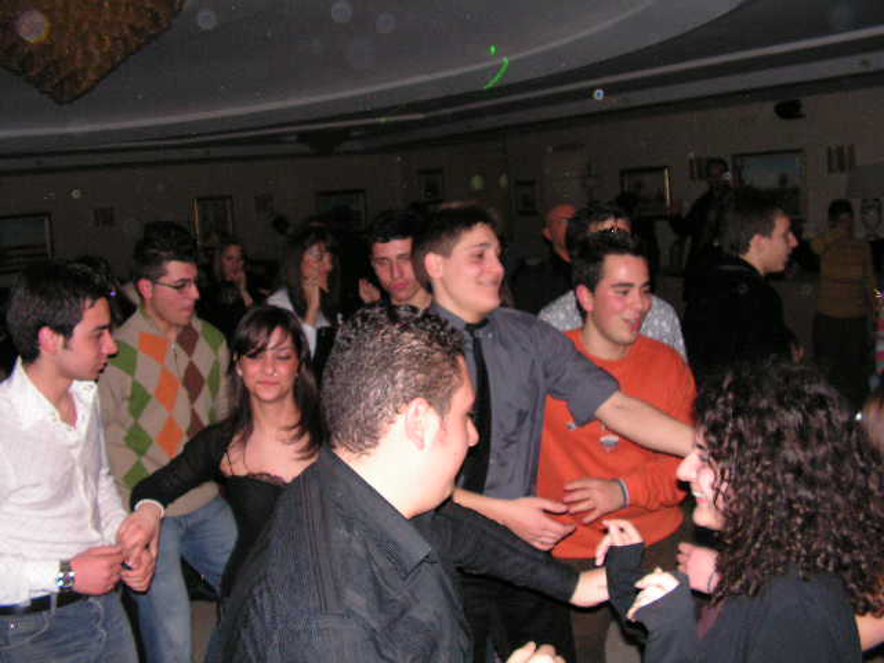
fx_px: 919
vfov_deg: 39.7
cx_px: 442
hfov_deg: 51.4
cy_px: 332
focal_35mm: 36
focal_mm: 6
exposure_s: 1/40
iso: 200
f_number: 3.2
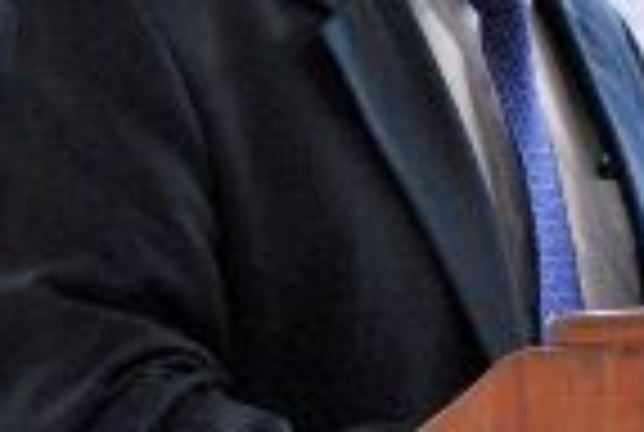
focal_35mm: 495
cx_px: 820
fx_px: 8866
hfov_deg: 4.1
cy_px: -45
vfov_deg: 2.8
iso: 1600
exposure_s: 1/40
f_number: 5.6
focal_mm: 105
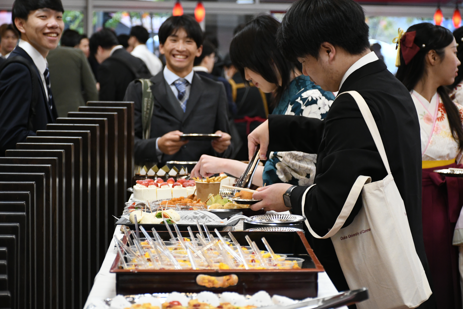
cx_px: 232
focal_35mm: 105
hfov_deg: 19.5
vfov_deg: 13.0
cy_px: 154
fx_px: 1350
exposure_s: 1/320
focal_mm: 70
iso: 3200
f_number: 5
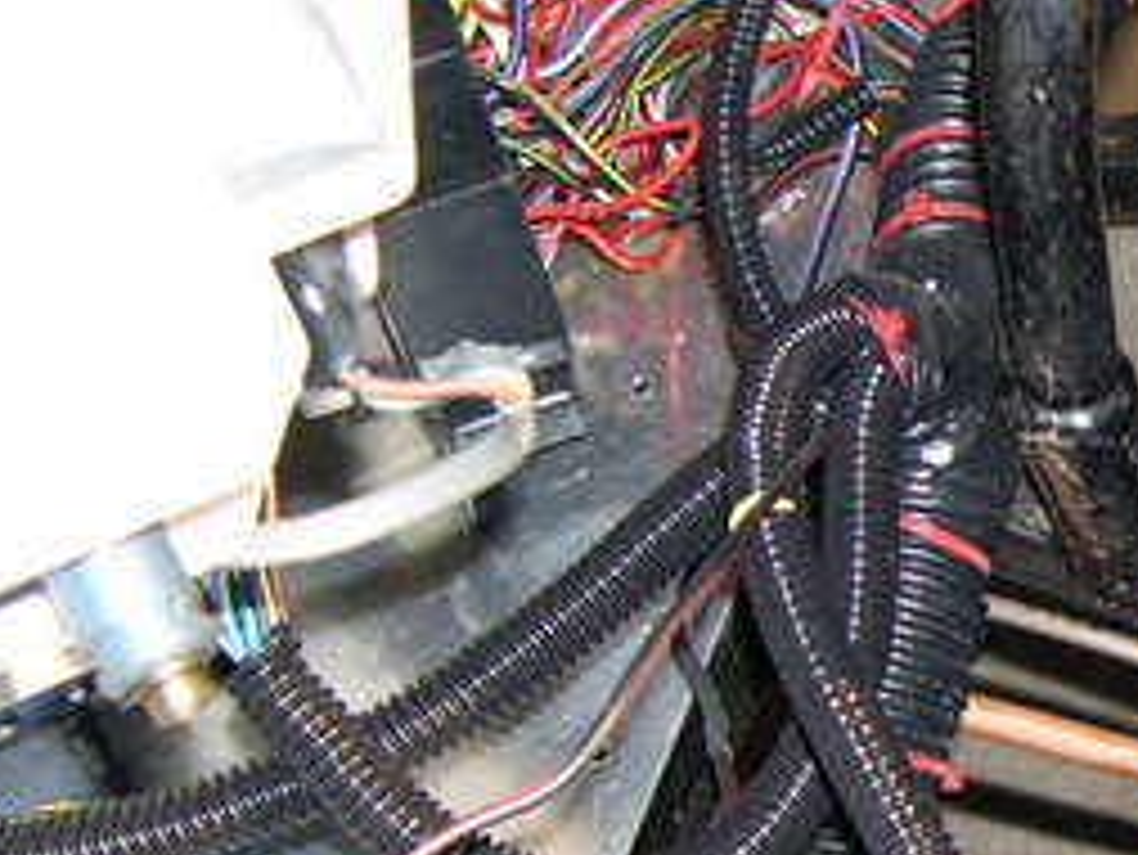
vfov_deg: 15.3
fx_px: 3157
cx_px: 1421
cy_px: 716
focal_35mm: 96
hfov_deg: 19.1
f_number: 2.8
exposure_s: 1/60
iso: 100
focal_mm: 8
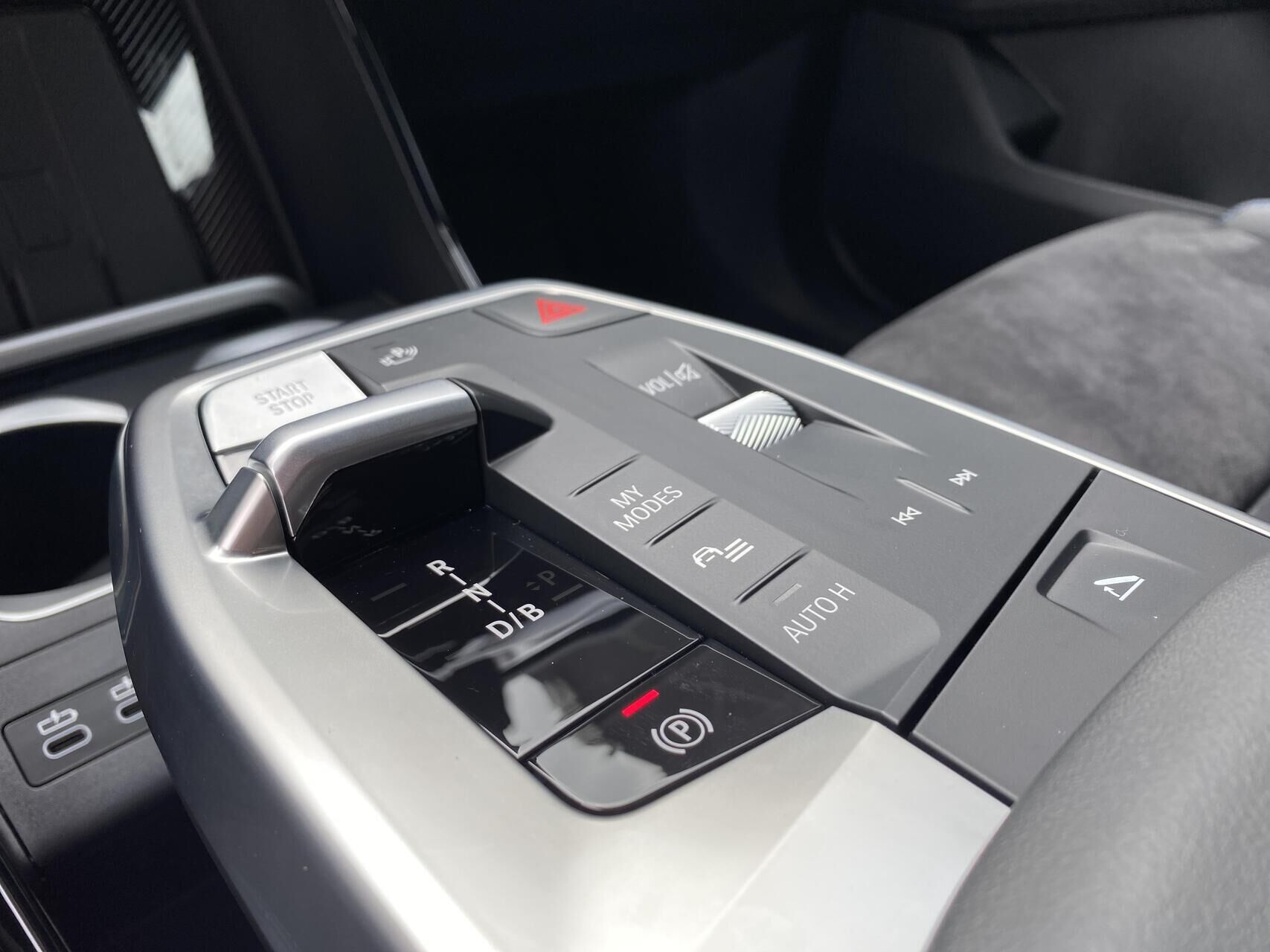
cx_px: 635
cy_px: 476
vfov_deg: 53.1
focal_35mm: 26
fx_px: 954
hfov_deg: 67.3
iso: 32
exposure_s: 1/212
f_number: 1.8
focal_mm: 4.25
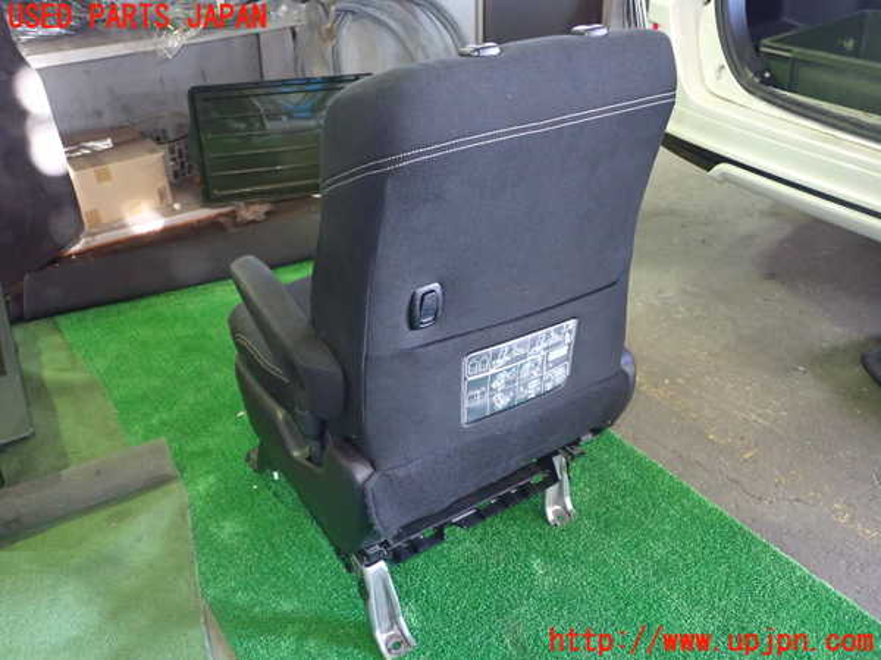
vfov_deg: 46.8
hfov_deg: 60.0
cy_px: 330
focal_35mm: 30
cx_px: 440
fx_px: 764
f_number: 2.3
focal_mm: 5.4
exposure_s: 1/30
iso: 640
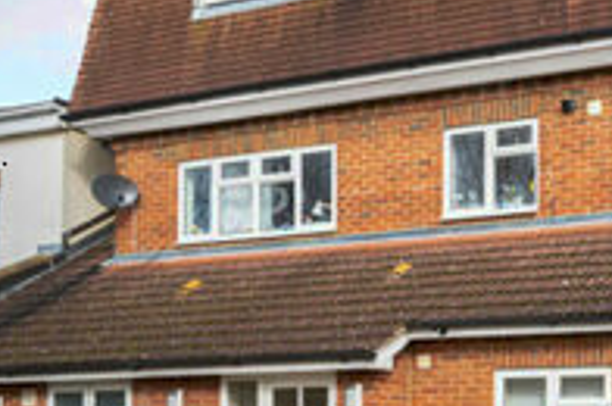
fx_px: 1154
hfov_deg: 29.5
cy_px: 178
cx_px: 406
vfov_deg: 19.9
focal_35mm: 68
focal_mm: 19
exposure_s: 1/250
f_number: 8
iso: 250
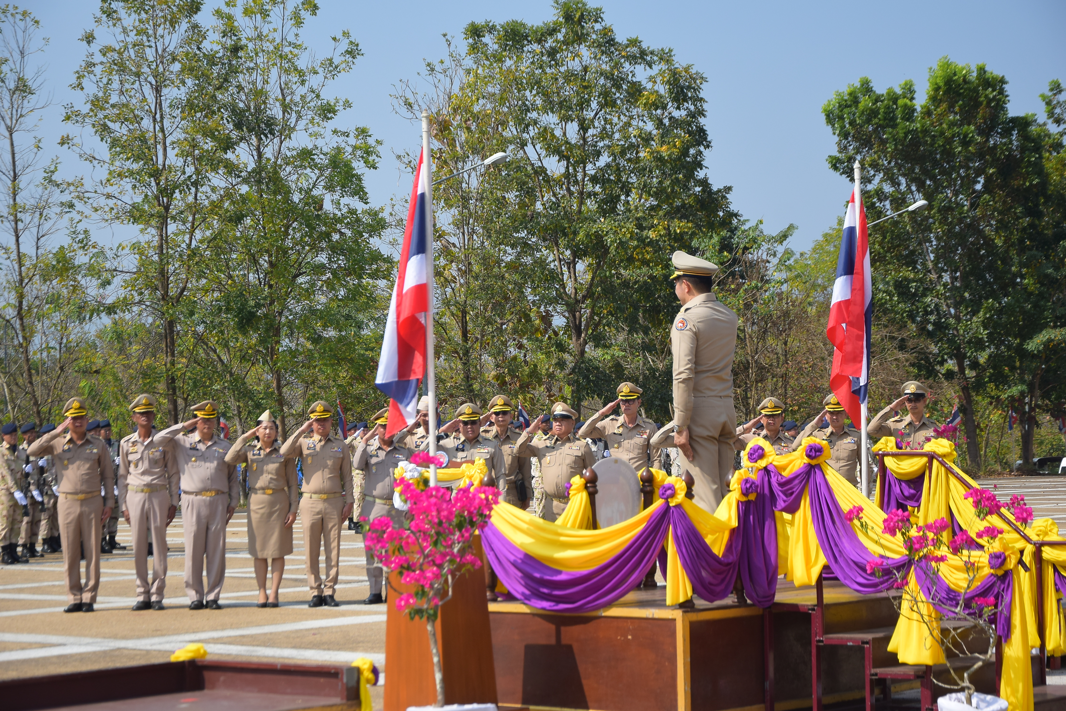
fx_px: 2577
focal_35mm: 87
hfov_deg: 23.4
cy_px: 356
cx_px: 533
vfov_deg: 15.7
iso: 250
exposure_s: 1/1250
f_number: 5
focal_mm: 58
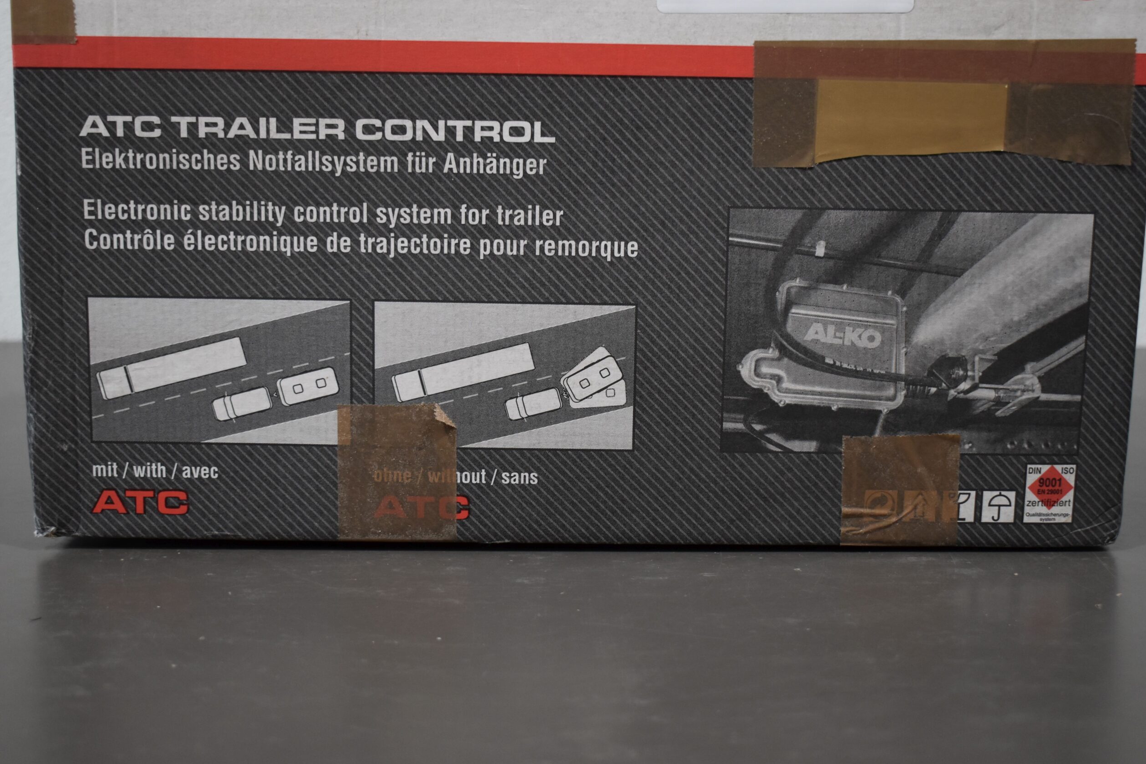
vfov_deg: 25.3
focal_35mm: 54
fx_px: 1703
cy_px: 389
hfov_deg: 37.2
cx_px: 576
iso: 800
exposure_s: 1/200
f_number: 4.5
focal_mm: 35
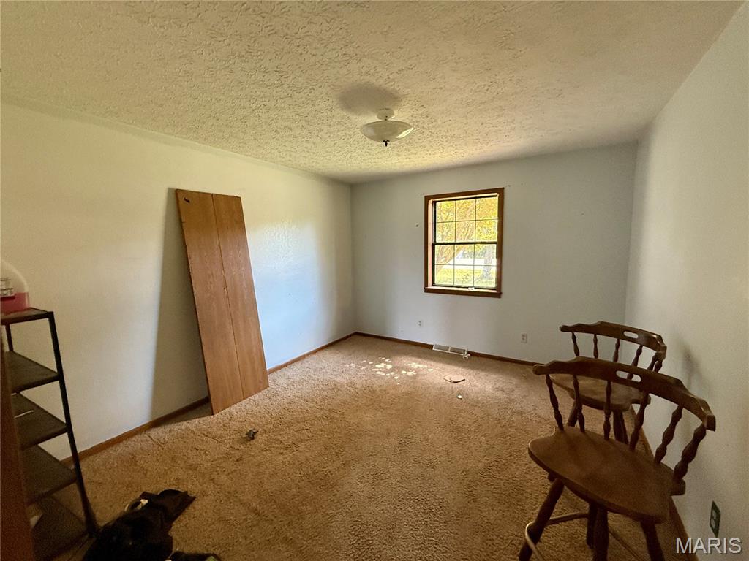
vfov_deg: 85.7
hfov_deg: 102.1
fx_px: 303
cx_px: 374
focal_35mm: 14
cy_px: 280
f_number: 2.2
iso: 400
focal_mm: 2.22
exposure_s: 1/71
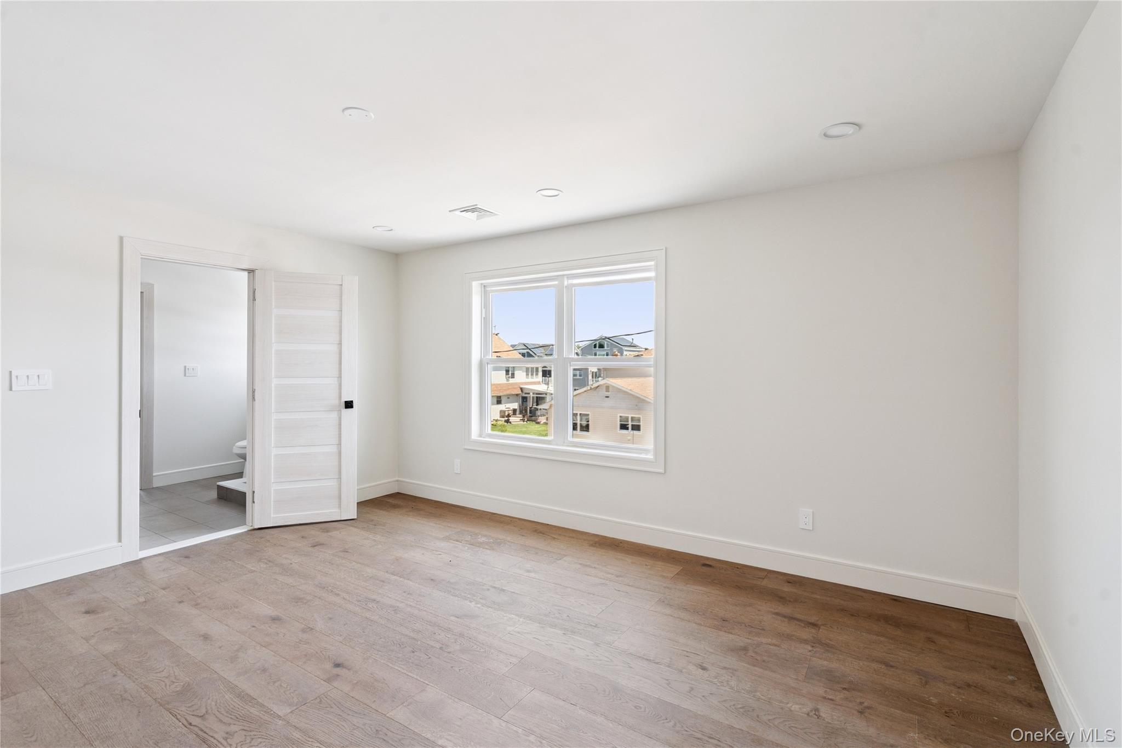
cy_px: 374
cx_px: 561
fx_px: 499
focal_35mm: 16
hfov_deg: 96.7
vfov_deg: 73.7
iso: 320
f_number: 7.1
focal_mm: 16
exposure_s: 1/80
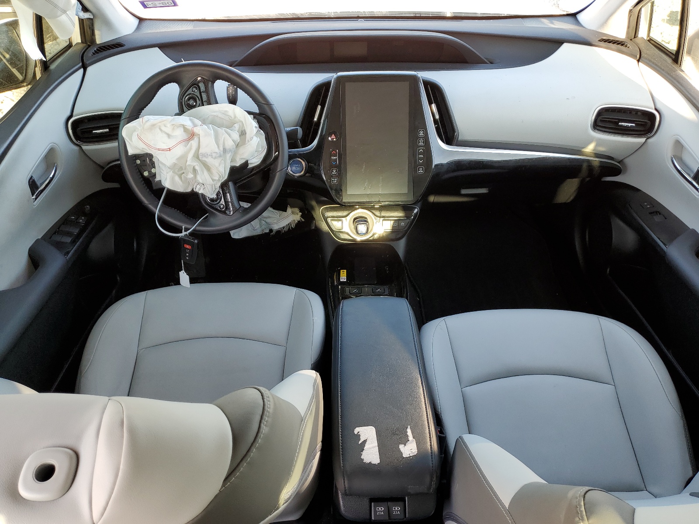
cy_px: 262
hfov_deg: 67.3
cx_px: 350
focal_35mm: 26
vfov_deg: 53.1
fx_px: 525
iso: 50
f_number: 1.5
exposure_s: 1/143
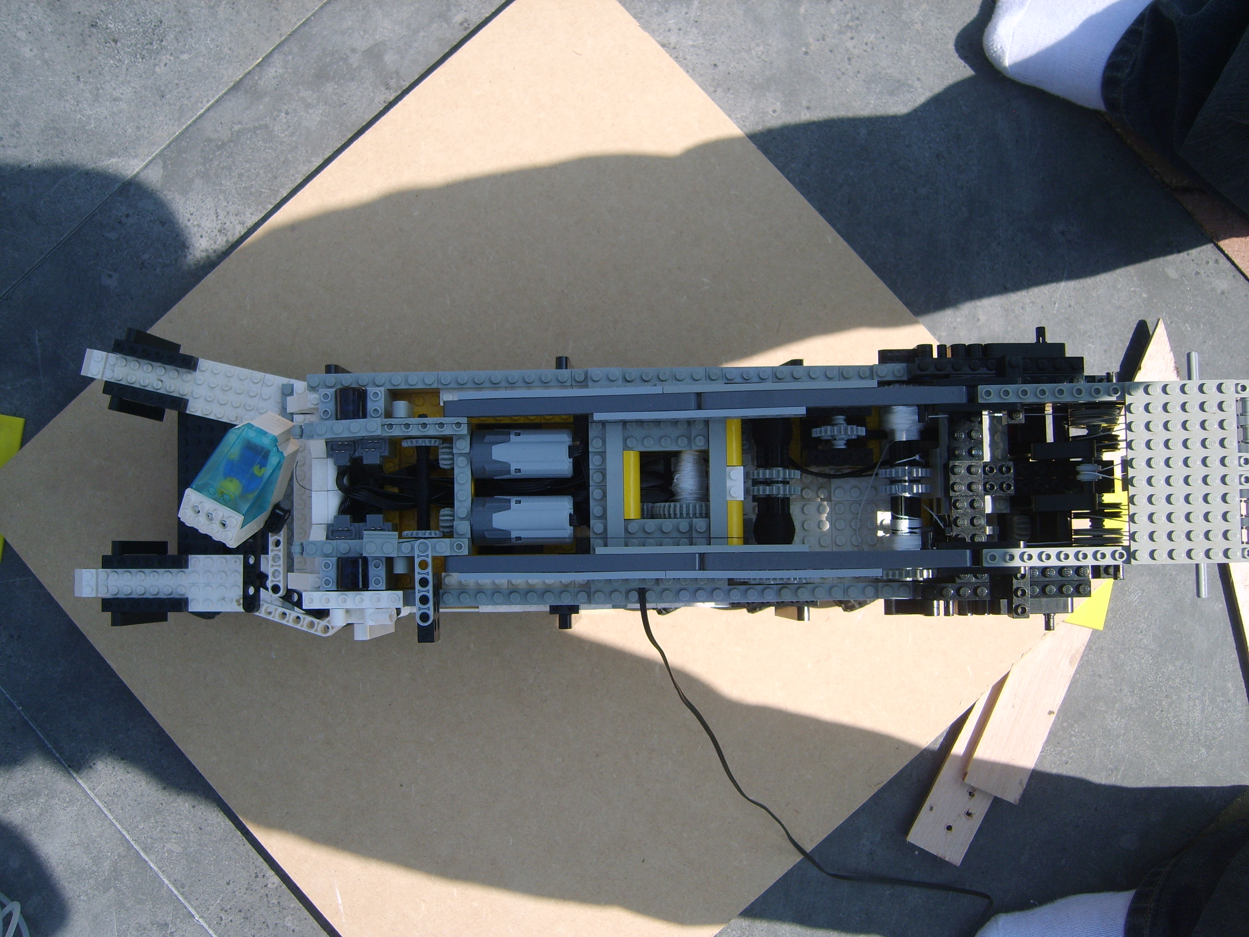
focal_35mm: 35
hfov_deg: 52.6
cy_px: 468
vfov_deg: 40.7
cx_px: 624
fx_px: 1263
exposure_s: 1/1000
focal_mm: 7.4
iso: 50
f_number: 2.8
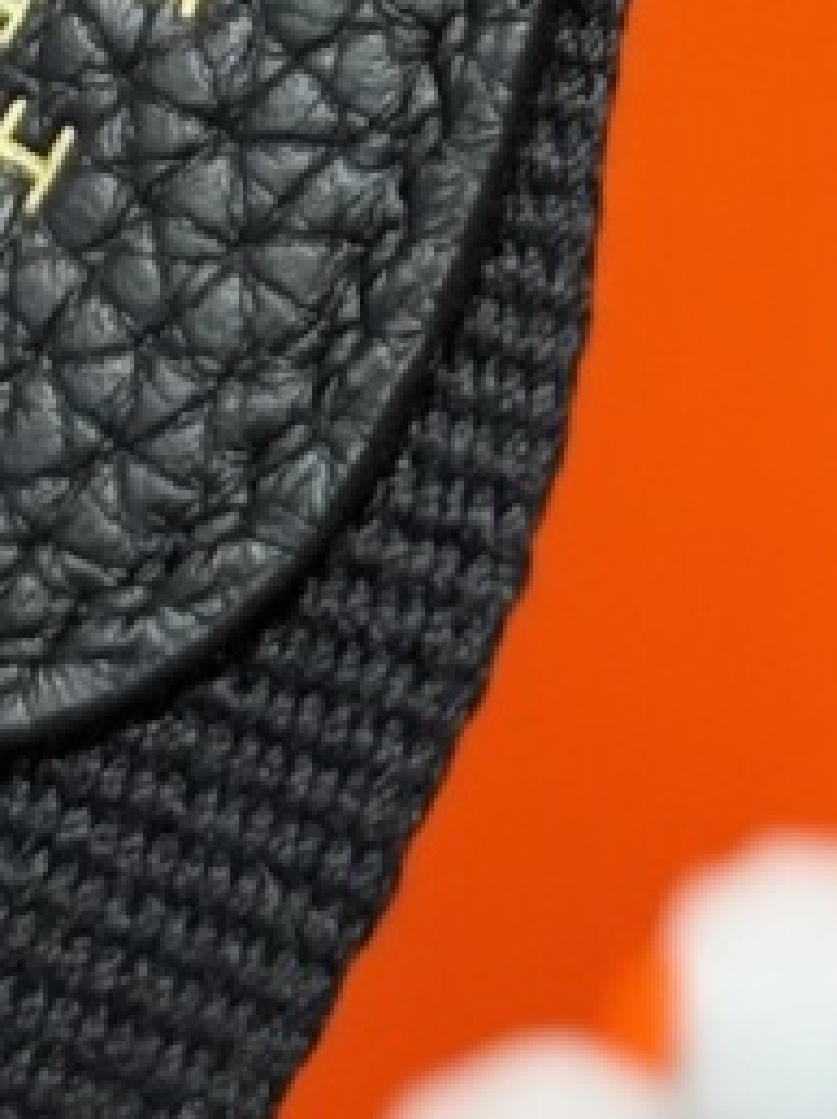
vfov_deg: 7.0
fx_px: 8654
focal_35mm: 268
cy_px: -1397
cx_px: 525
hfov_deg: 5.5
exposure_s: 1/50
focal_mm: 6.76
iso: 80
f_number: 1.78
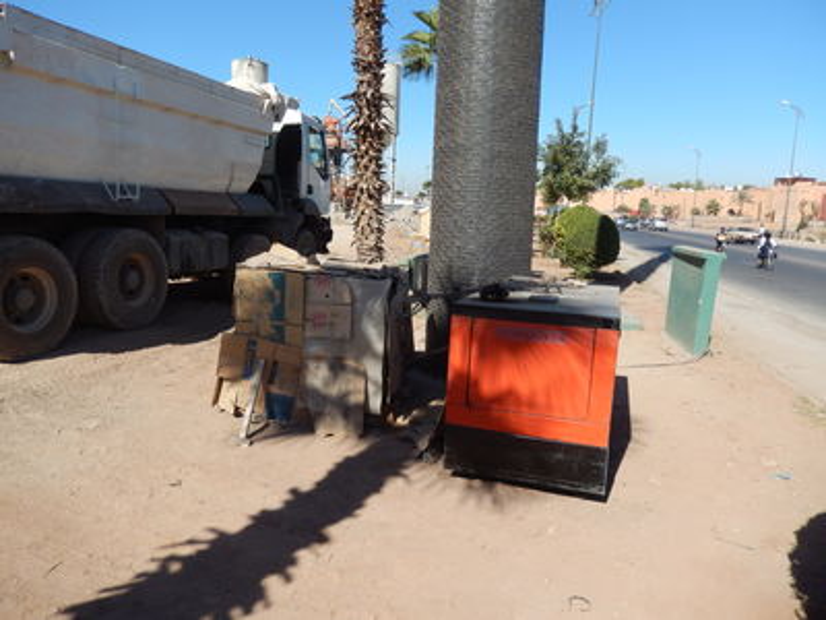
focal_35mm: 25
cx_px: 413
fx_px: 597
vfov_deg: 54.9
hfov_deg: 69.4
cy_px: 310
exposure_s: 1/1500
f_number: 3.4
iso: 125
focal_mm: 4.5
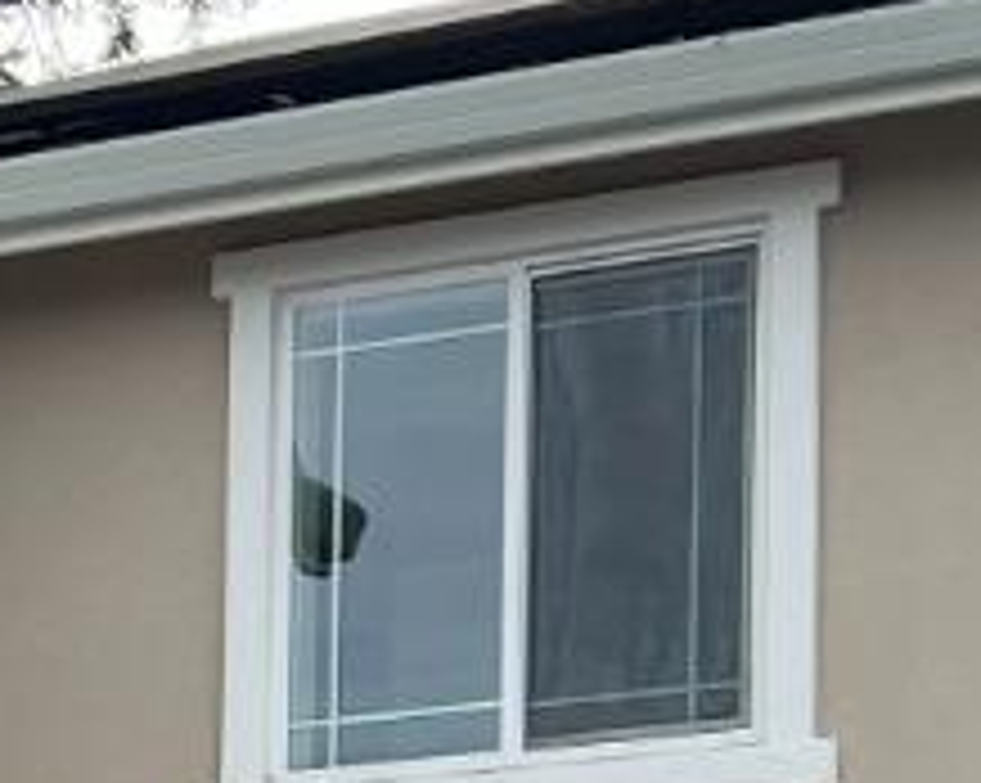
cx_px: -369
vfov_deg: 8.4
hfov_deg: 10.7
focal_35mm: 175
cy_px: 1496
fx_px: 5076
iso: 50
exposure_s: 1/1597
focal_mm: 5.7
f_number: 1.5
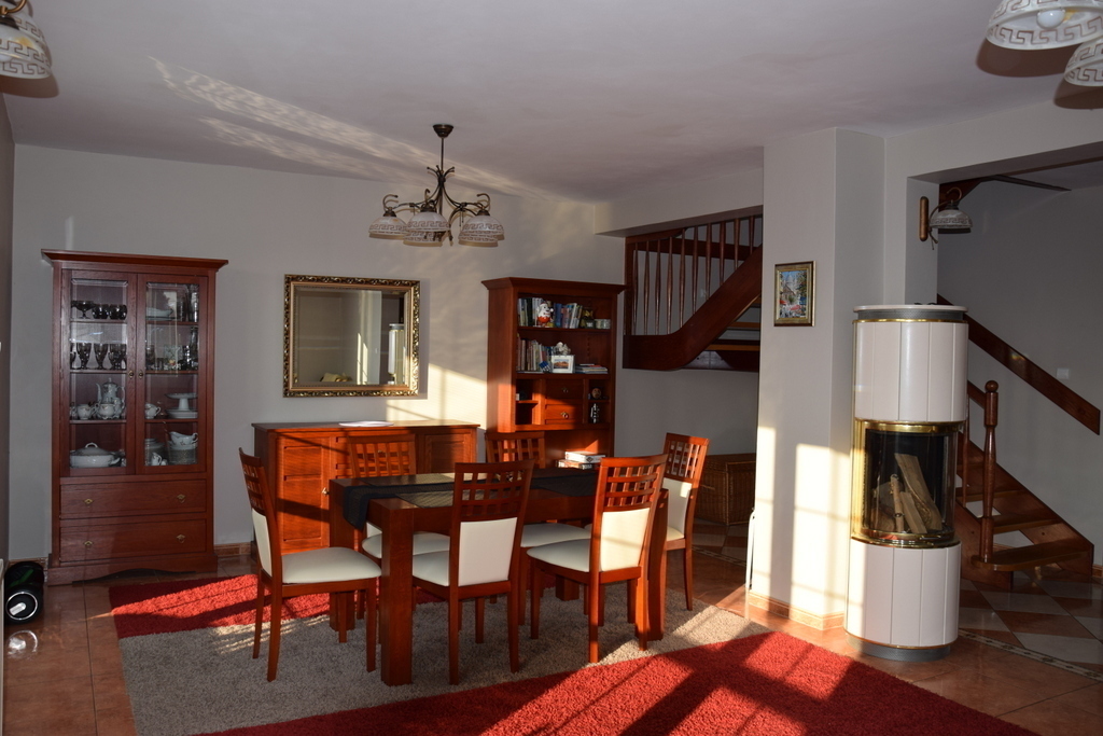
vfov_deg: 47.9
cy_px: 368
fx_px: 827
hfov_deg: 67.4
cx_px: 552
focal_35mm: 27
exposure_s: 1/125
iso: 140
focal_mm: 18
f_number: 5.6
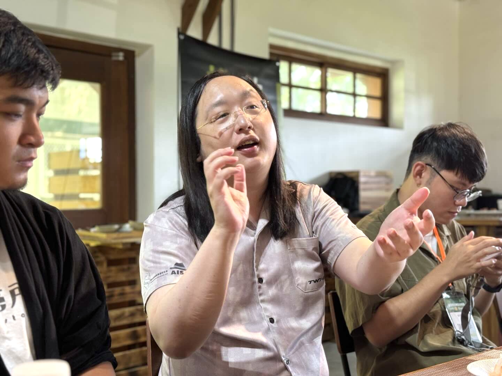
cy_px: 188
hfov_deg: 39.7
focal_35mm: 48
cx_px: 251
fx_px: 696
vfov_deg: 30.3
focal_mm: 6.86
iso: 80
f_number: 1.78
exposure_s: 1/60
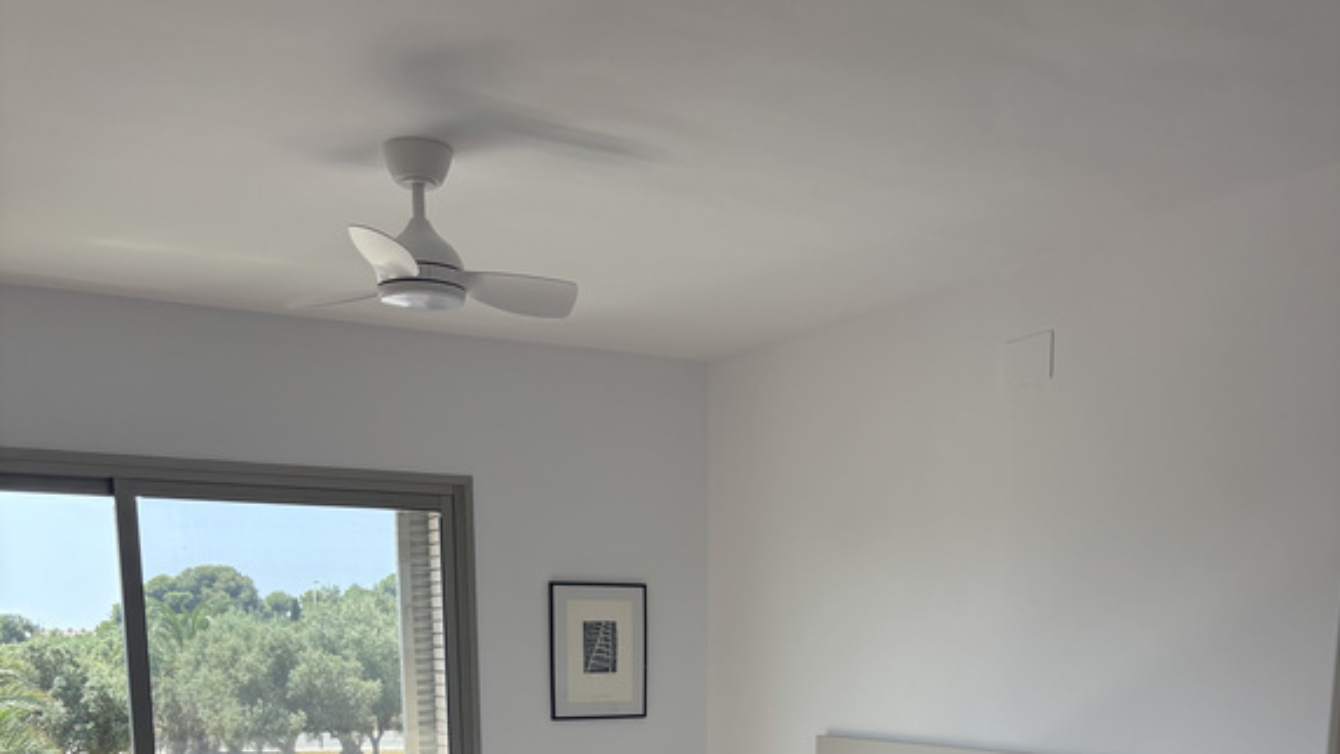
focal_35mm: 38
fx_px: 1350
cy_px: 876
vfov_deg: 27.8
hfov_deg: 52.8
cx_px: 670
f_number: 1.6
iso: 40
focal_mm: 5.96
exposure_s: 1/262
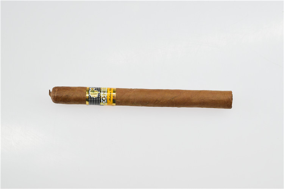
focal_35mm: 75
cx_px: 142
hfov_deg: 27.0
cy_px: 94
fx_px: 592
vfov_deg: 18.2
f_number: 6.3
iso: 400
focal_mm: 50
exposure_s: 1/200
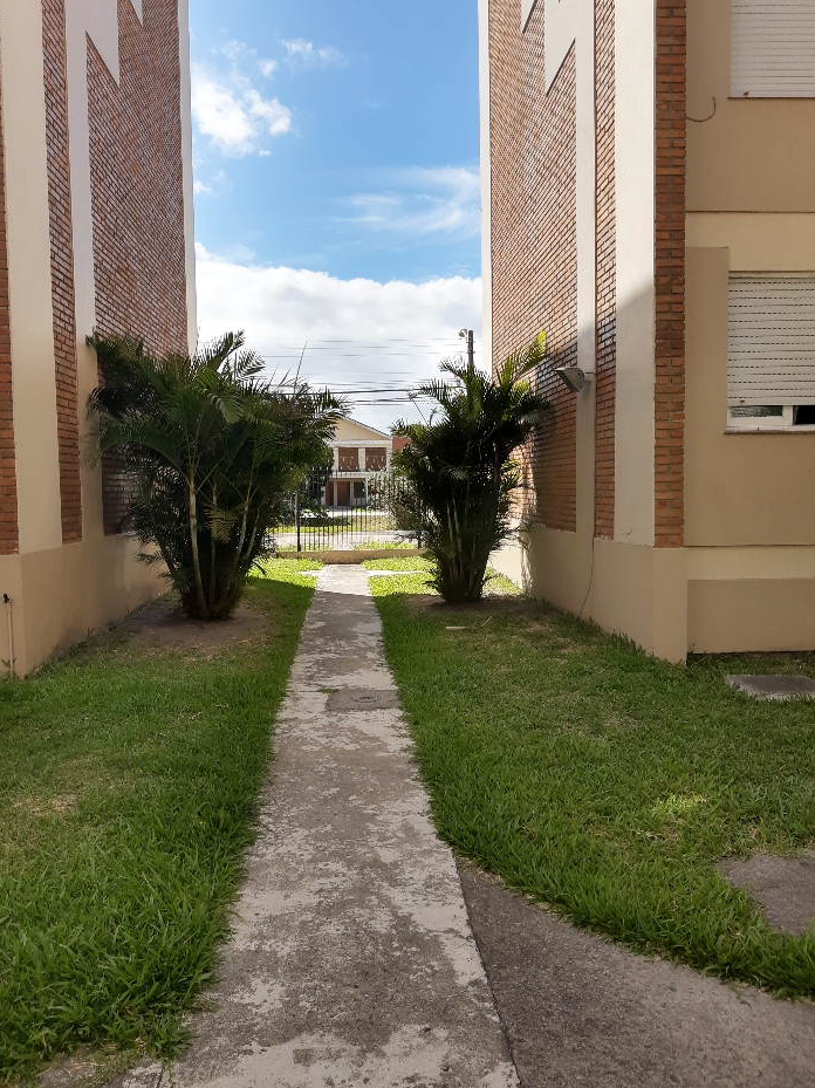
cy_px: 547
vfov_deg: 63.5
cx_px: 397
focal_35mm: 28
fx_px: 880
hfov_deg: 49.7
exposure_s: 1/4065
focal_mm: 4.75
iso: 50
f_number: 1.7
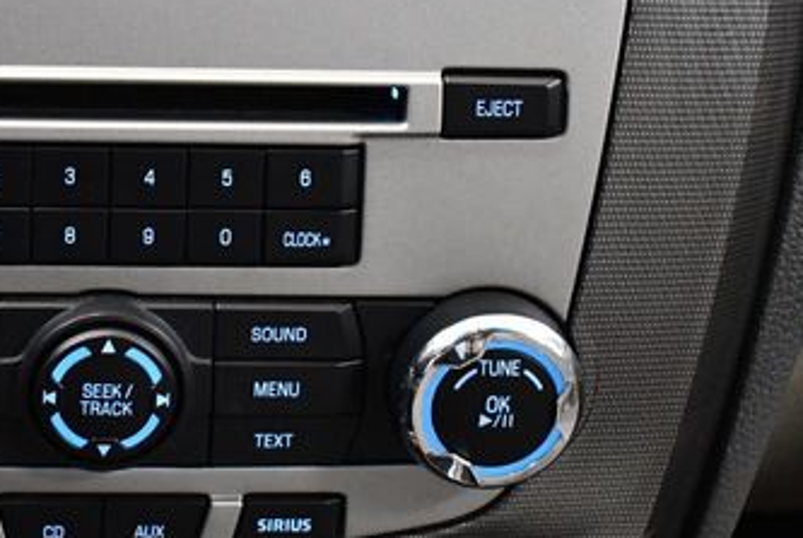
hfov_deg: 20.9
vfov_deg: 14.2
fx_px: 2144
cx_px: 137
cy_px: 139
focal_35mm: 96
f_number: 4
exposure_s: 1/60
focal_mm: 25
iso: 3200
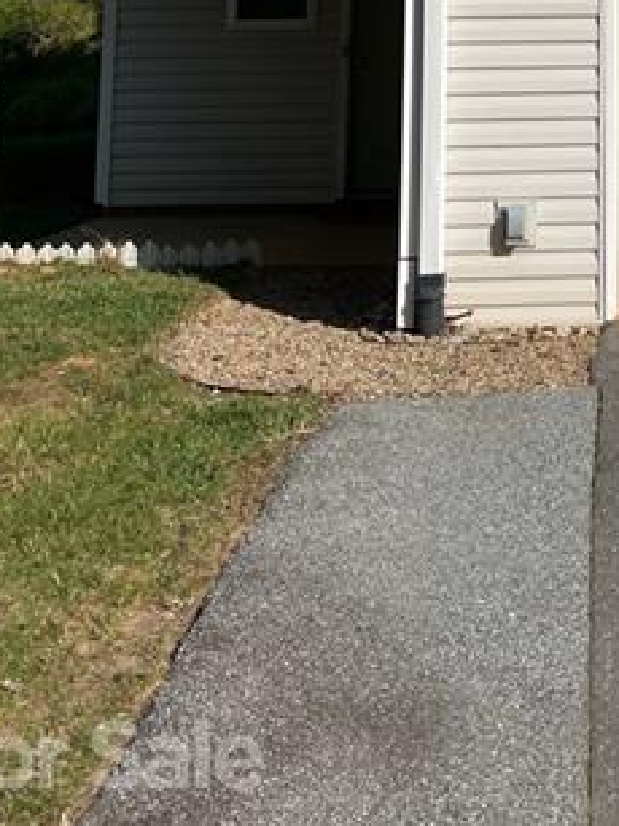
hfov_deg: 21.3
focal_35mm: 65
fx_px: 1551
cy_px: -180
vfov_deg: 26.4
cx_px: 694
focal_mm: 4.2
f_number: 1.6
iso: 32
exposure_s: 1/7299
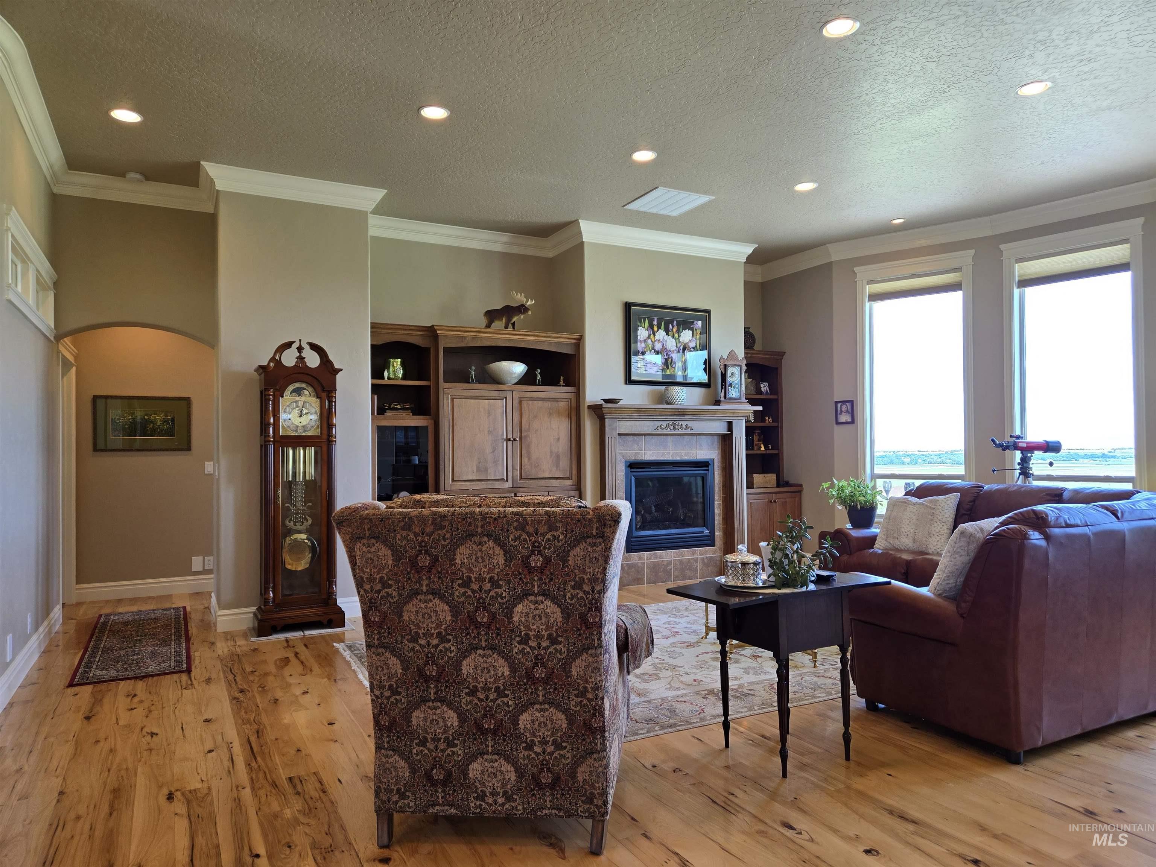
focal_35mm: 23
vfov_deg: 58.9
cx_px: 578
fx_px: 768
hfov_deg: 73.9
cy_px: 434
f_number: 1.8
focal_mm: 5.4
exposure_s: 1/120
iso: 50
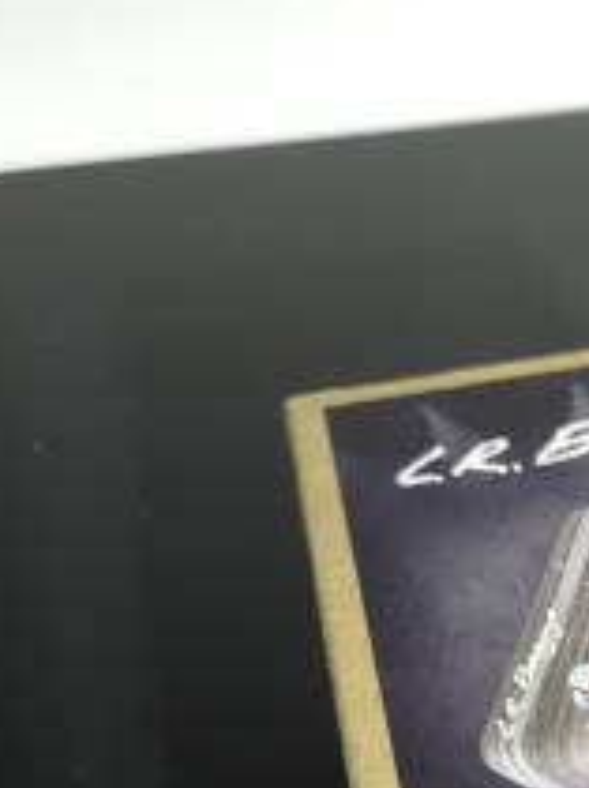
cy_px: 773
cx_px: 705
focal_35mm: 57
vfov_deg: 31.5
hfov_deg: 23.4
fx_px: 1296
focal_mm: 5.4
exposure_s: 1/35
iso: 320
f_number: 1.8
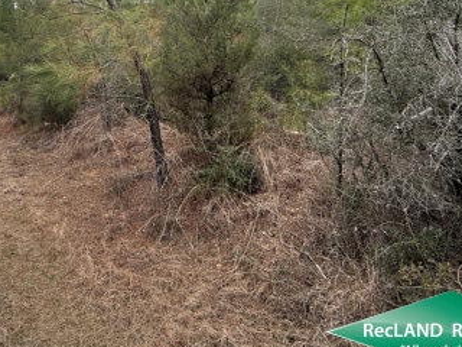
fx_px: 374
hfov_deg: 60.9
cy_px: 32
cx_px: 133
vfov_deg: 45.0
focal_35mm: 28
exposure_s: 1/613
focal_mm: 2.22
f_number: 2.2
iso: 64
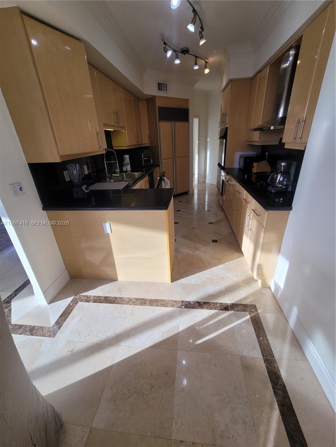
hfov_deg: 89.9
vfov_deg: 106.2
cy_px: 224
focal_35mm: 13
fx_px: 168
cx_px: 168
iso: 50
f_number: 2.2
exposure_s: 1/163
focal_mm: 2.2
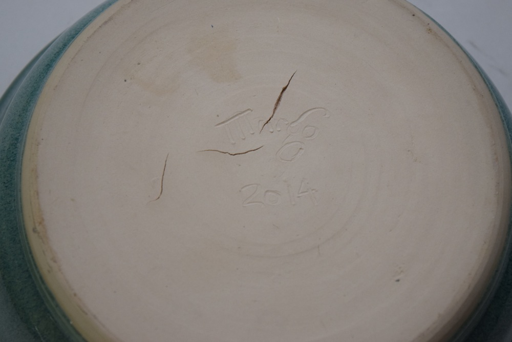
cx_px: 256
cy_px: 171
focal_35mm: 82
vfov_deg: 16.6
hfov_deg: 24.6
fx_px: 1173
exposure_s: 1/60
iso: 1250
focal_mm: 55
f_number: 5.6
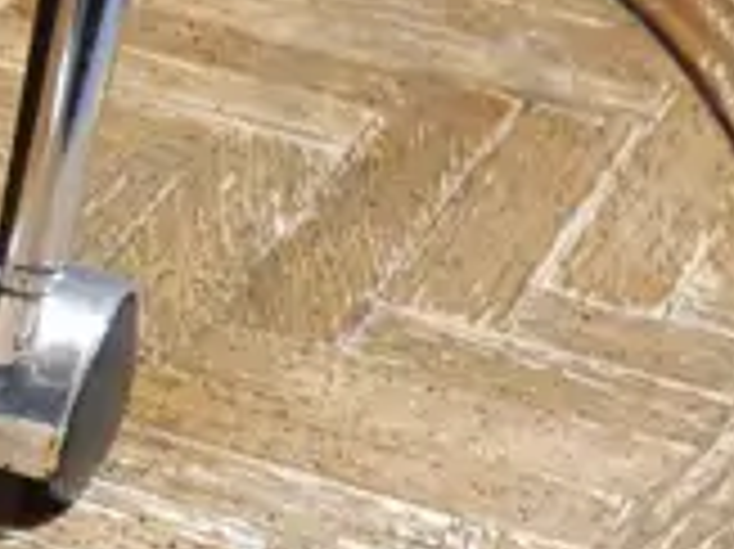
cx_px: -977
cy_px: 1109
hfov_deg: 10.0
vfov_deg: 8.0
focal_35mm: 176
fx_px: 3729
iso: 800
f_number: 3.5
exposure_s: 1/60
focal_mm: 14
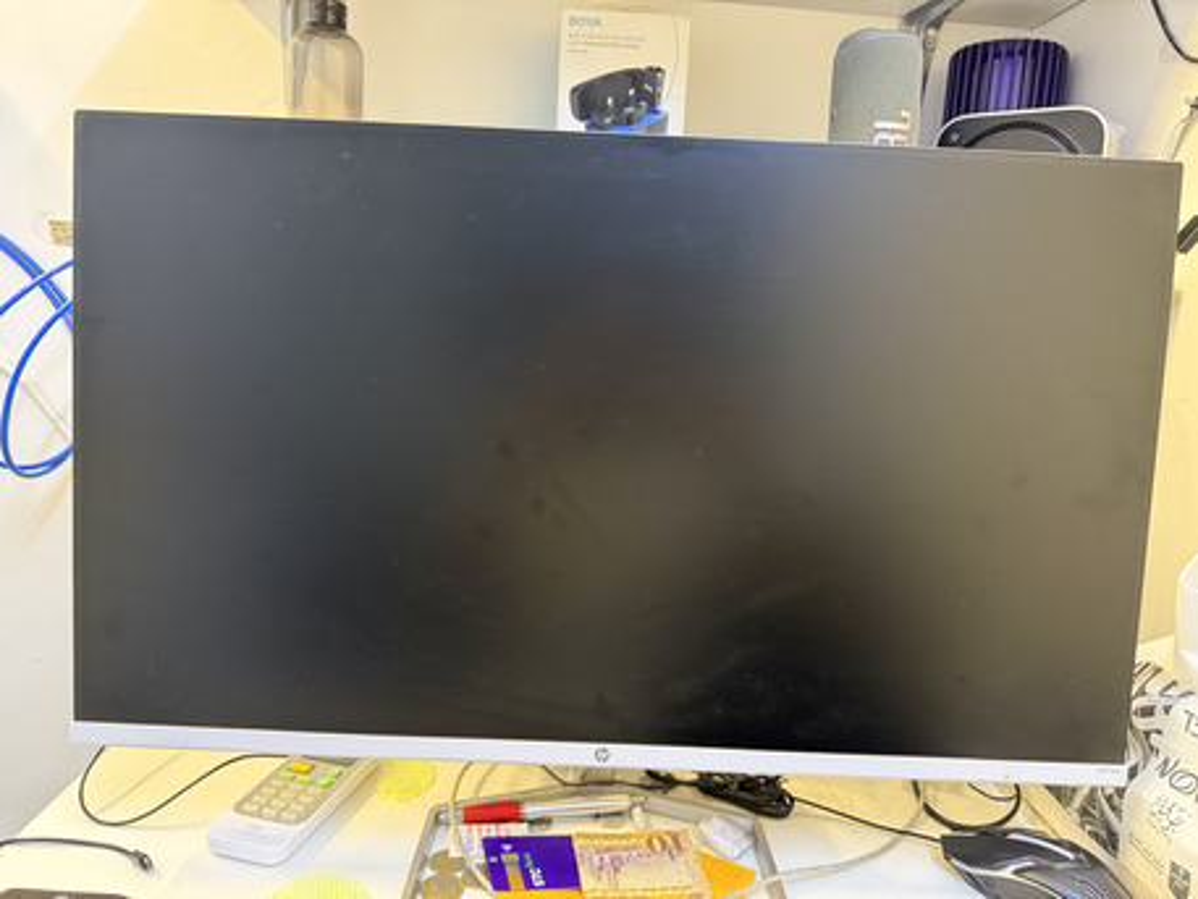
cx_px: 599
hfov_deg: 71.6
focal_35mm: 24
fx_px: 831
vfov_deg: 56.8
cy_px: 450
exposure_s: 1/40
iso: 800
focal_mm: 6.76
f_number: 1.78
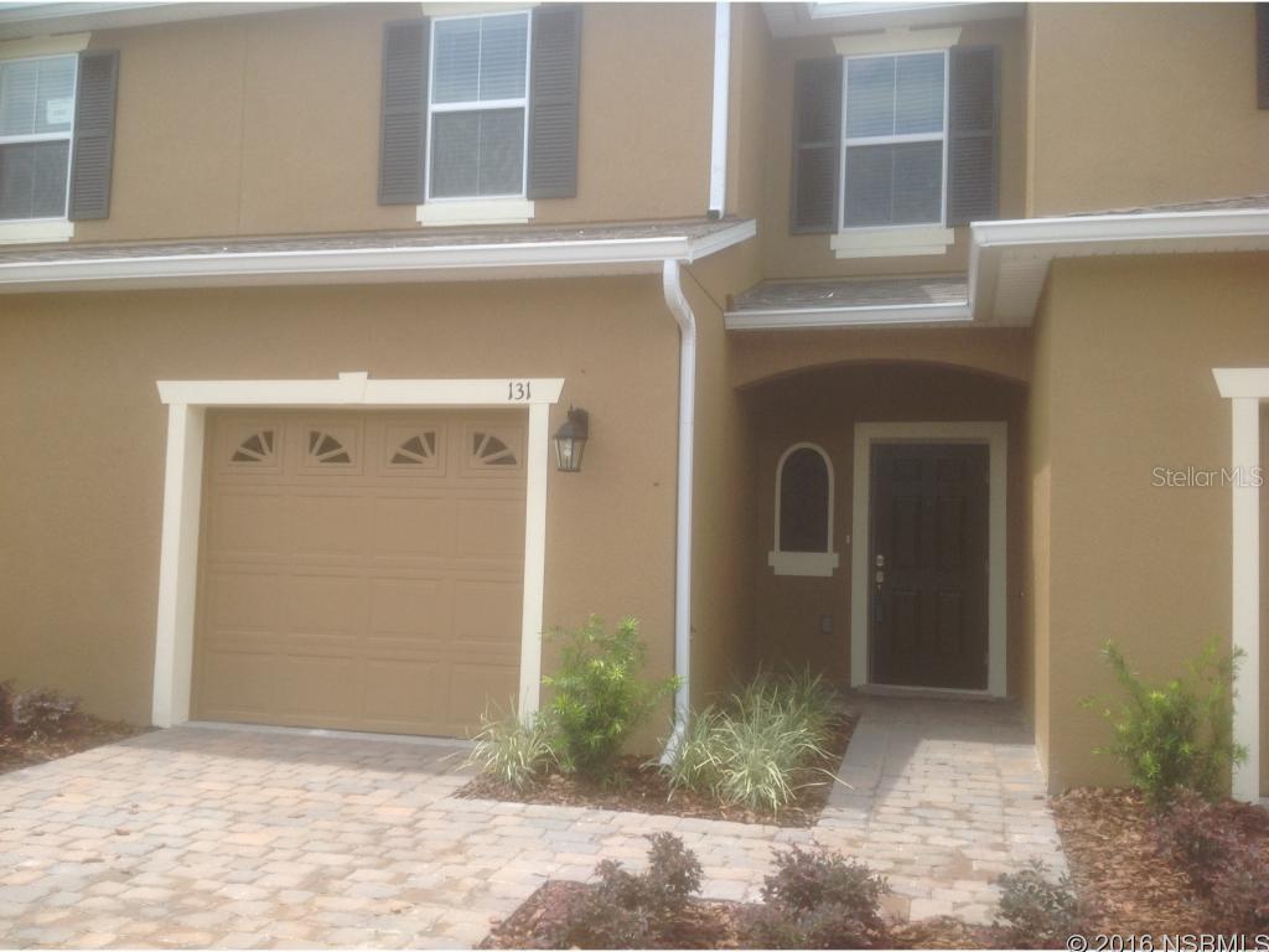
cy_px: 476
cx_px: 634
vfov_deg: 40.7
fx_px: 1283
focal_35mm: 35
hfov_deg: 52.6
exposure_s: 1/817
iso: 50
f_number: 2.4
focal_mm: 4.28
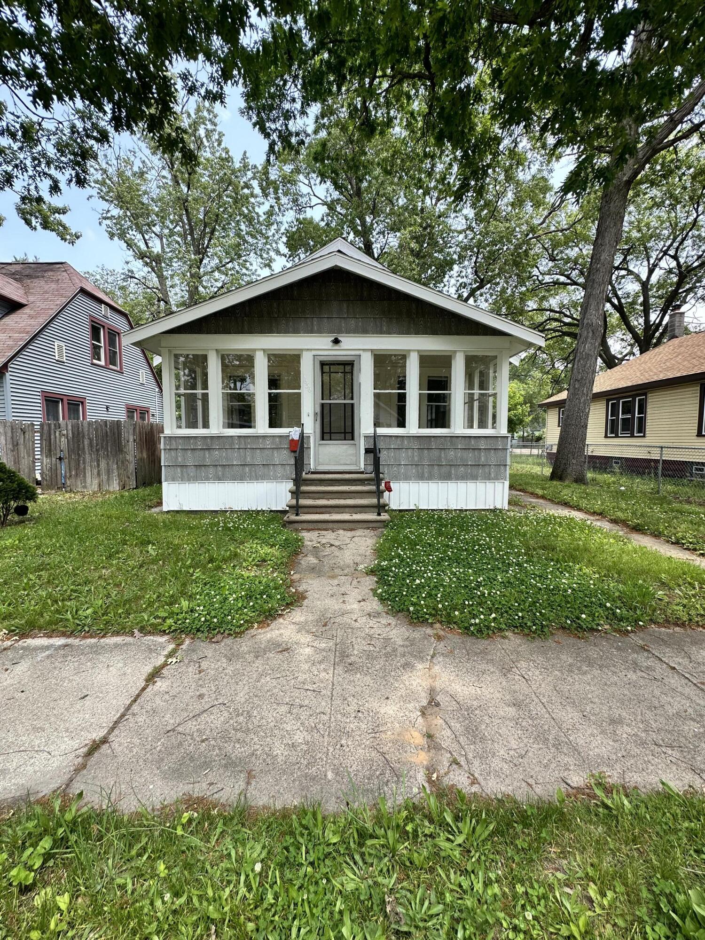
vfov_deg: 102.1
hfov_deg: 85.7
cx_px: 352
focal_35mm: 14
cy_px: 470
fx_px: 380
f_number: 2.2
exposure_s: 1/393
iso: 40
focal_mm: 2.22
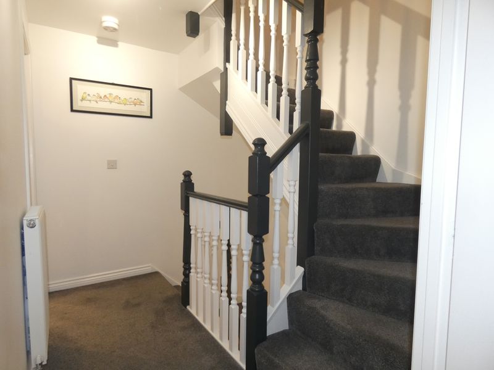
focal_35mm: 20
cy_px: 185
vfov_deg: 66.0
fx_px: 285
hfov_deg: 81.7
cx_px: 247
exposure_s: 1/60
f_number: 2.8
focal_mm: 3.6
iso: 400
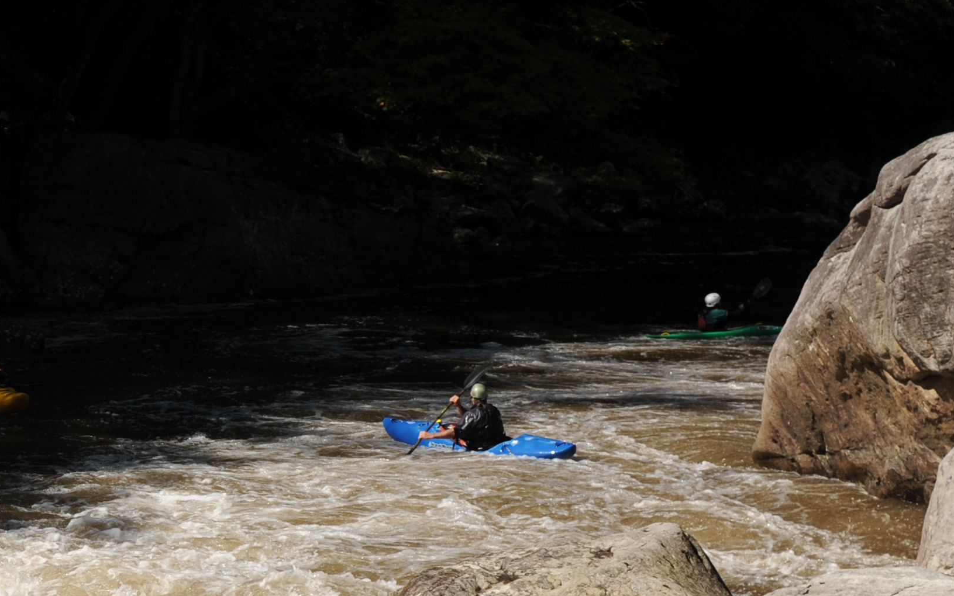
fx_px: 2418
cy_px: 386
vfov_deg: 14.0
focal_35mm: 93
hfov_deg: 21.4
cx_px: -50
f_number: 9
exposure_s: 1/640
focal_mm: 35
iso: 250
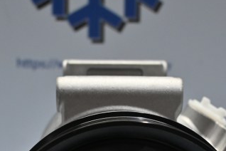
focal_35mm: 94
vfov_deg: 14.1
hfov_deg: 21.6
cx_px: 124
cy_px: 181
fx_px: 592
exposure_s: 1/125
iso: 640
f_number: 4.2
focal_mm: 25
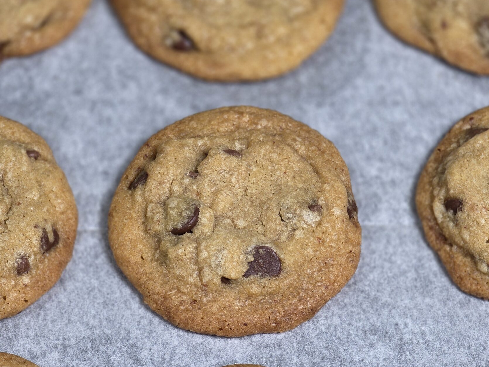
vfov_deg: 8.4
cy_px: 211
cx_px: 234
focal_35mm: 176
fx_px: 2486
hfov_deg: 11.2
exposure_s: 1/65.3
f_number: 3.4
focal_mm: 18.6
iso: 250
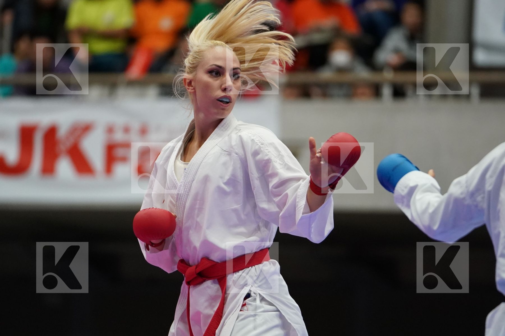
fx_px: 4040
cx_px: 252
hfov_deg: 7.2
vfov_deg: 4.8
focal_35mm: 288
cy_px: 168
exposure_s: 1/1000
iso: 3200
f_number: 2.8
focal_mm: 192
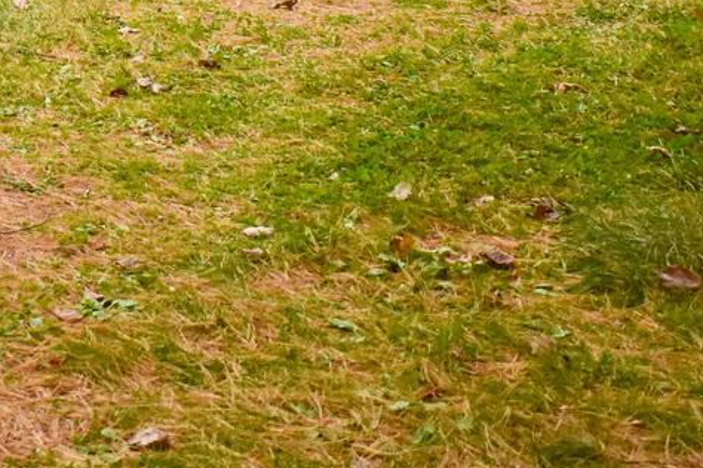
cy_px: -442
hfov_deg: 14.4
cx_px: -217
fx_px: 2659
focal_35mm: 136
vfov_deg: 9.5
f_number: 4
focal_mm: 21
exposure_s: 1/1000
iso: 720
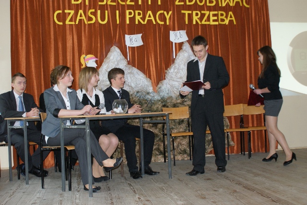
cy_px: 102
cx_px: 154
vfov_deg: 31.9
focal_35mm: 42
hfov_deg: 46.4
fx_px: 358
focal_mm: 28
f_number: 5
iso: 400
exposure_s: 1/60
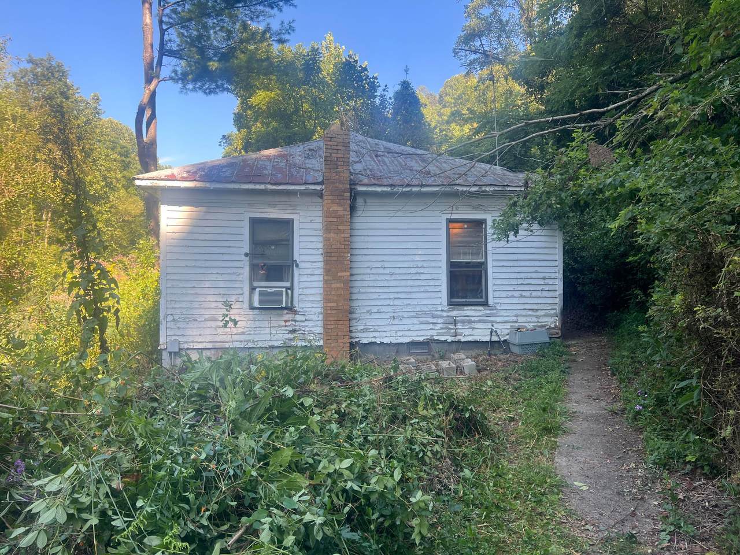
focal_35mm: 26
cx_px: 370
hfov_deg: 67.3
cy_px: 278
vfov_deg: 53.1
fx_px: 556
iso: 50
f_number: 1.5
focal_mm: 5.7
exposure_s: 1/381
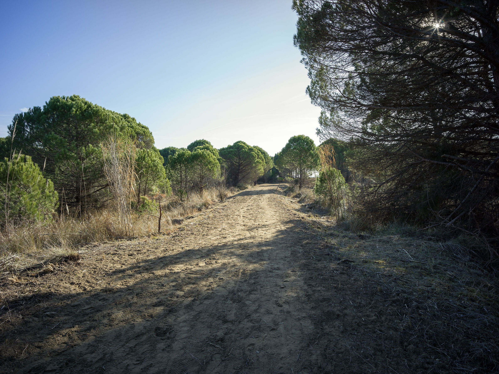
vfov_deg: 61.1
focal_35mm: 22
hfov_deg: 76.4
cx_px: 250
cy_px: 187
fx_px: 317
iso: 100
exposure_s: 1/60
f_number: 9.5
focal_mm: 28
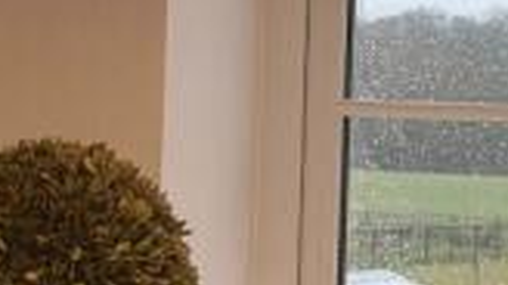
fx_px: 2504
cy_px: 221
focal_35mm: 186
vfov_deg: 6.5
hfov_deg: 11.2
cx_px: 742
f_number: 1.78
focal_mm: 6.76
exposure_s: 1/50
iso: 50
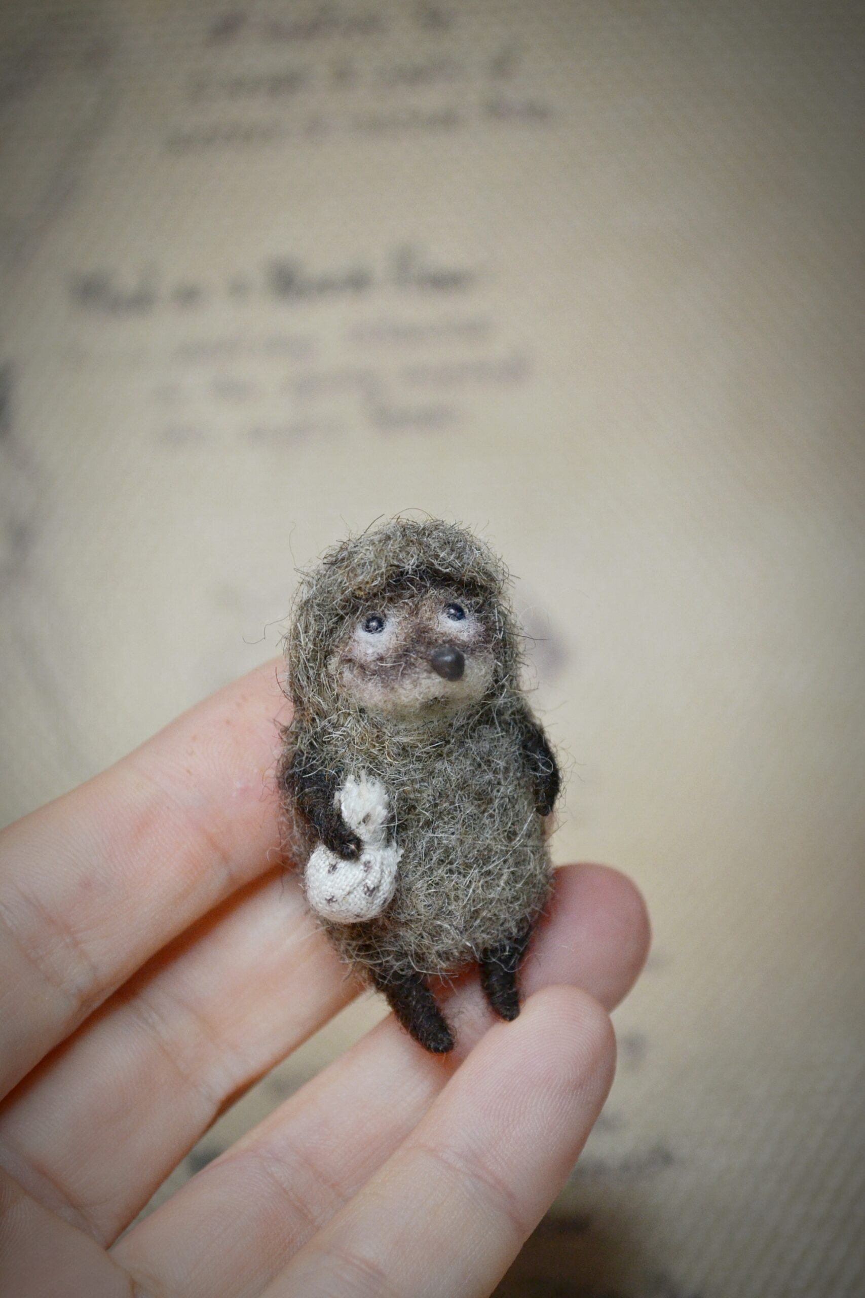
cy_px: 649
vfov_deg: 24.6
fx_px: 2973
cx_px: 432
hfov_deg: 16.6
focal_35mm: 82
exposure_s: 1/200
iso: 800
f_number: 6.3
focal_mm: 55
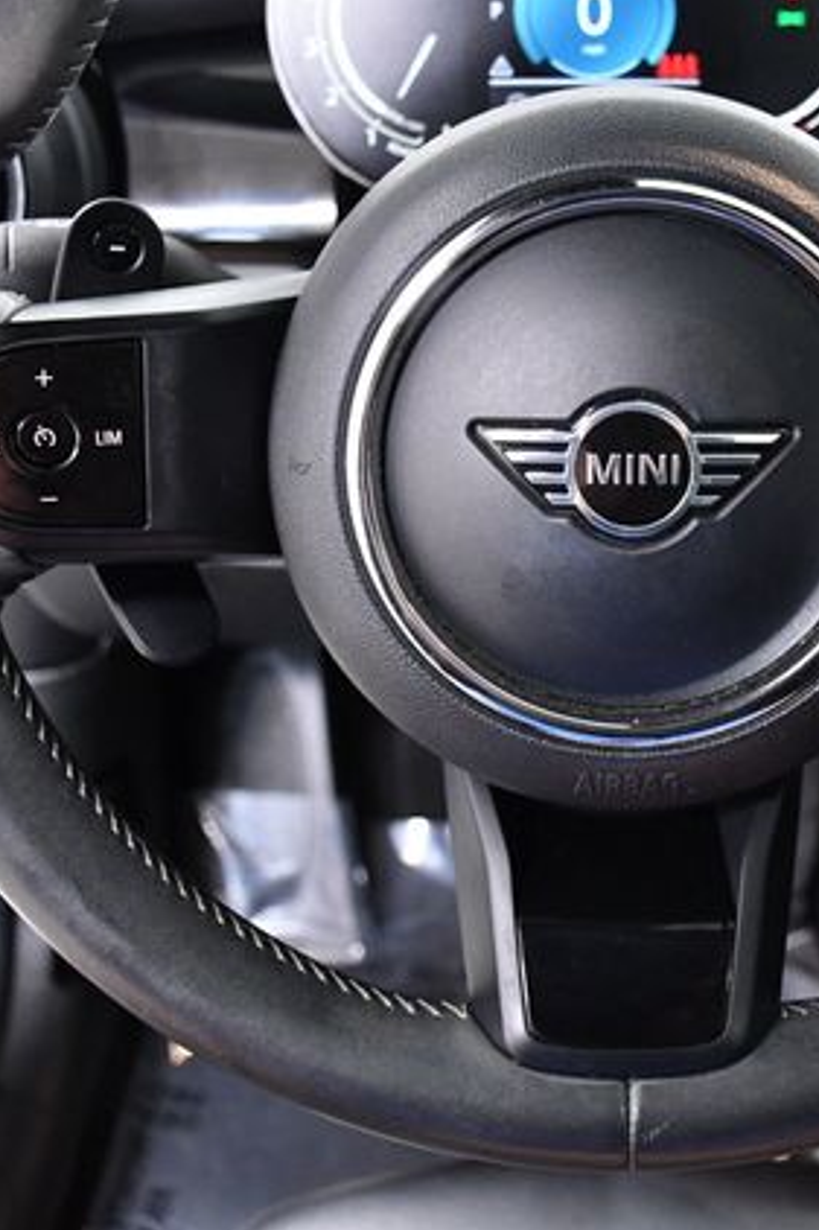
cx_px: 641
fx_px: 1708
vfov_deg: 39.6
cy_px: 615
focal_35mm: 50
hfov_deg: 26.5
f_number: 4
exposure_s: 1/60
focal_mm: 22
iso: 2500
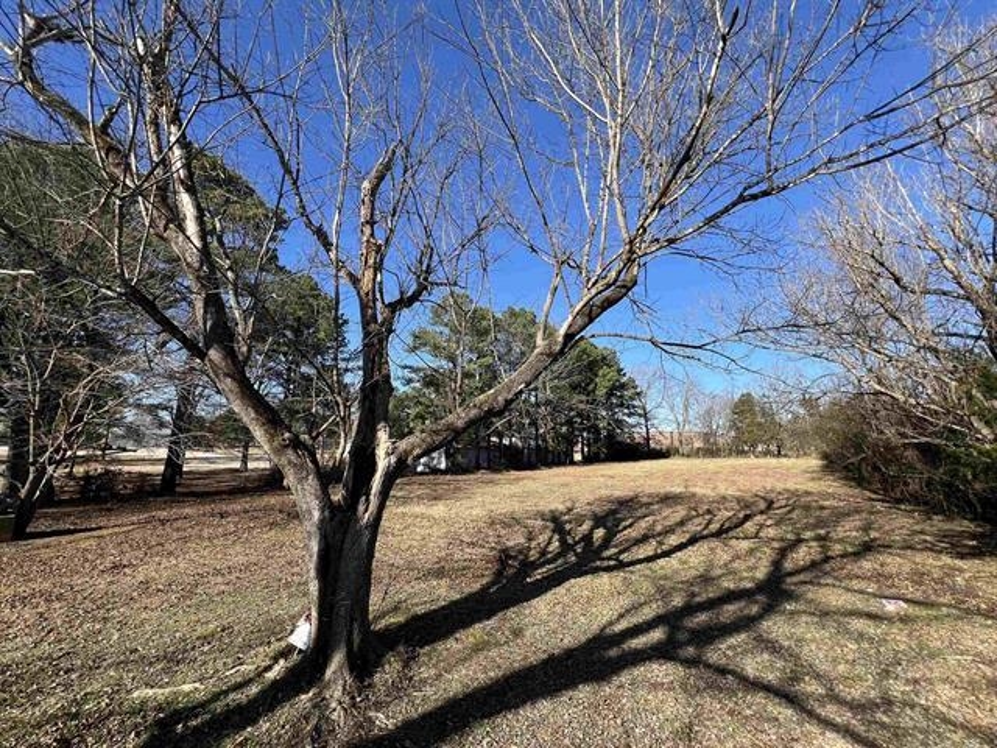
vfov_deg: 89.9
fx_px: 374
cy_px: 374
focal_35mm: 13
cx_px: 498
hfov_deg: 106.2
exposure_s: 1/903
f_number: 1.8
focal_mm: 1.57
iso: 32
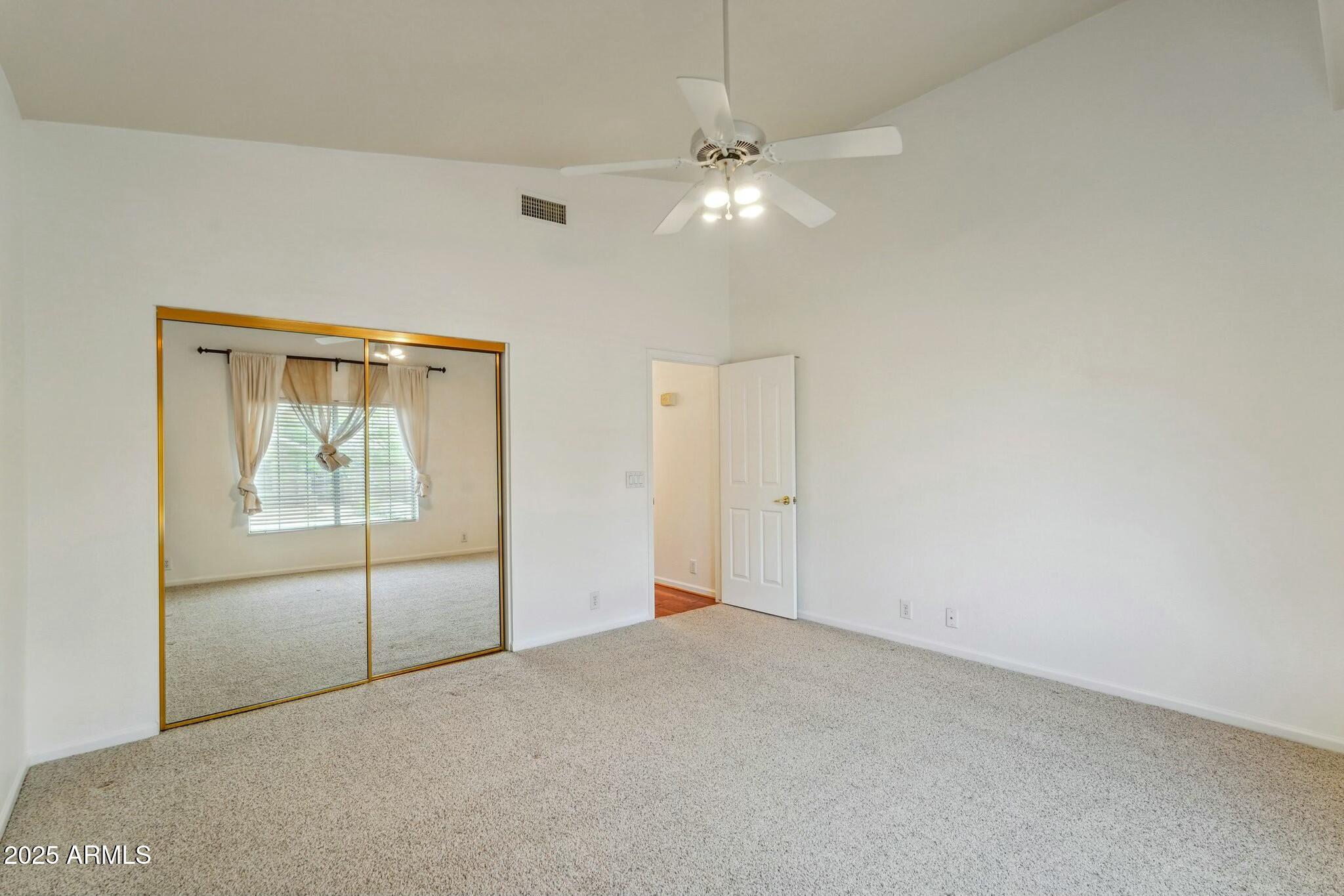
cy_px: 448
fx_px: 616
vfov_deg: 72.0
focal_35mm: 16
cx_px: 672
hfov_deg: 95.0
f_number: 8
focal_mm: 16.5
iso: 400
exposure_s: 1/10
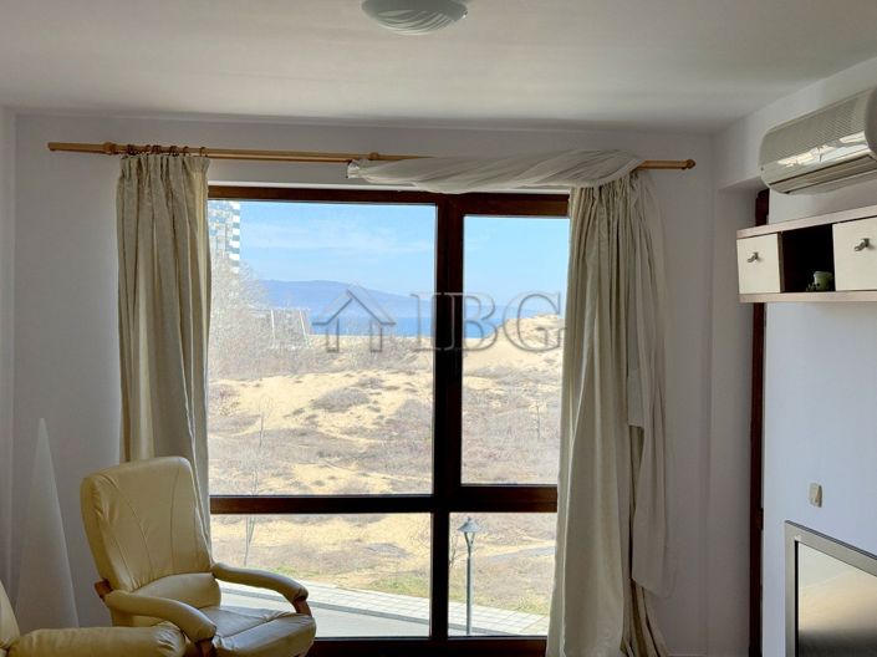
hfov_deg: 39.7
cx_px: 438
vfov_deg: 30.2
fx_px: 1215
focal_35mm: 48
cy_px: 328
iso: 64
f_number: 1.78
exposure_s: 1/1133
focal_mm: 6.76
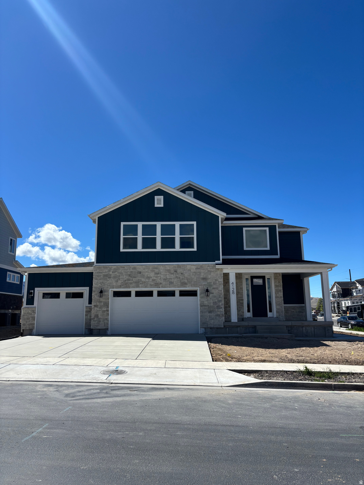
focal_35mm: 26
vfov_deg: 67.3
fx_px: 365
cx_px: 182
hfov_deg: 53.1
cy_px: 242
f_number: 1.6
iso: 50
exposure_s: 1/4630
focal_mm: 5.96
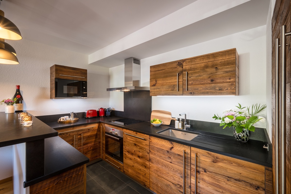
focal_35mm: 16
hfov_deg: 98.5
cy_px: 97
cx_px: 146
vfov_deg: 75.5
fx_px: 125
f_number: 16
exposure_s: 4
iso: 125
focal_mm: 15.5
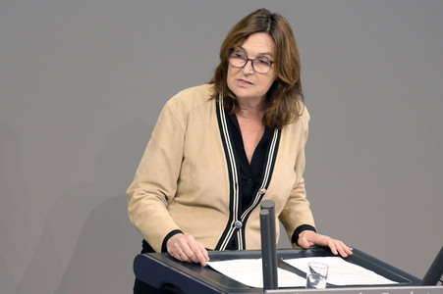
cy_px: 147
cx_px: 222
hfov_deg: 5.0
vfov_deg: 3.3
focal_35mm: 410
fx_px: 5041
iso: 10000
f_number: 5.6
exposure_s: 1/250
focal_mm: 410
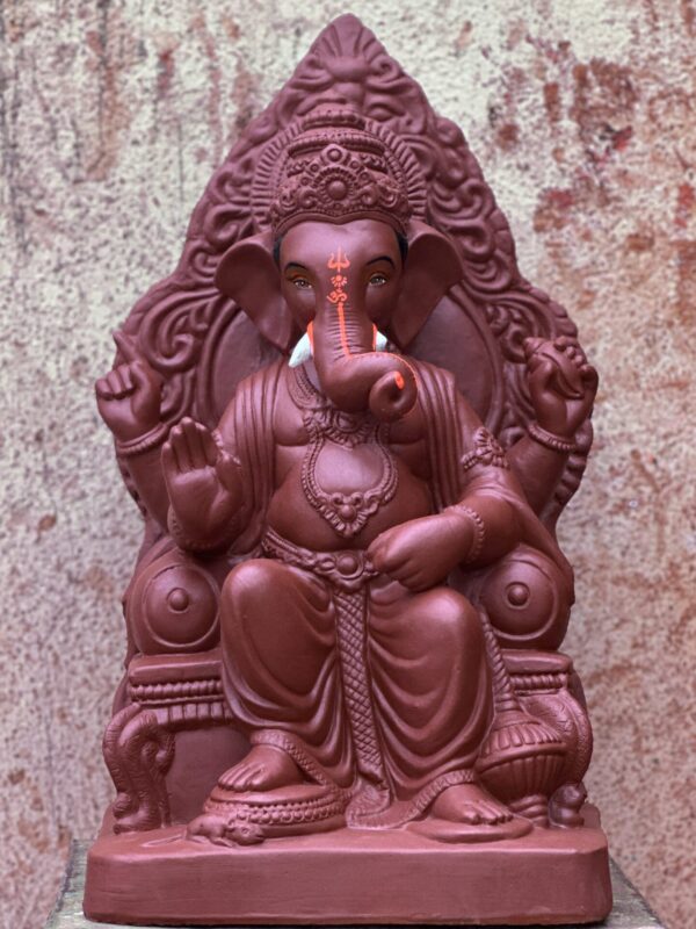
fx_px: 2064
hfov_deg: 19.1
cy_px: 464
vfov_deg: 25.3
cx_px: 348
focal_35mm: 77
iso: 160
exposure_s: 1/40
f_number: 2.8
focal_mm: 9
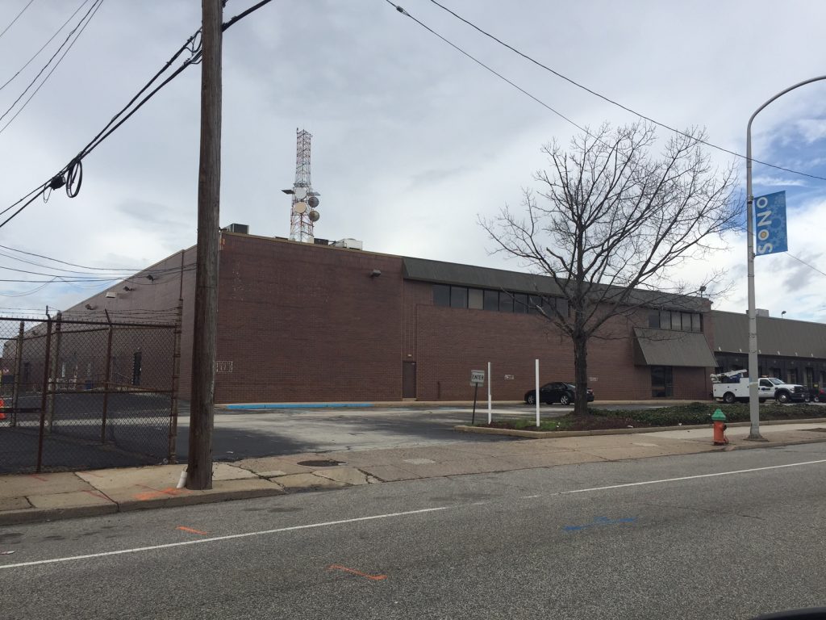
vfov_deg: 48.2
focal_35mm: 29
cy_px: 310
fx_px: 692
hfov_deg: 61.7
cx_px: 413
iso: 32
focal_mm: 4.15
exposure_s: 1/1883
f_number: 2.2
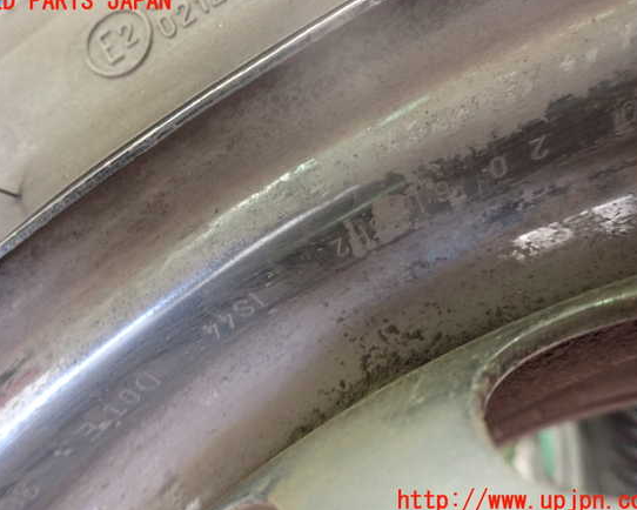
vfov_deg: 53.2
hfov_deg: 64.0
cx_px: 310
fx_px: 509
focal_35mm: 27
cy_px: 251
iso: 800
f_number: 2
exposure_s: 1/25
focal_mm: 4.5
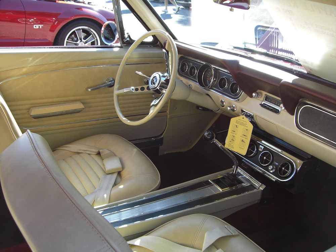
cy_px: 126
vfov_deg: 37.7
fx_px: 369
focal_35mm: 38
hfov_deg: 49.0
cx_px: 168
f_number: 2.7
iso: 64
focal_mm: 6.2
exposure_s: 1/160
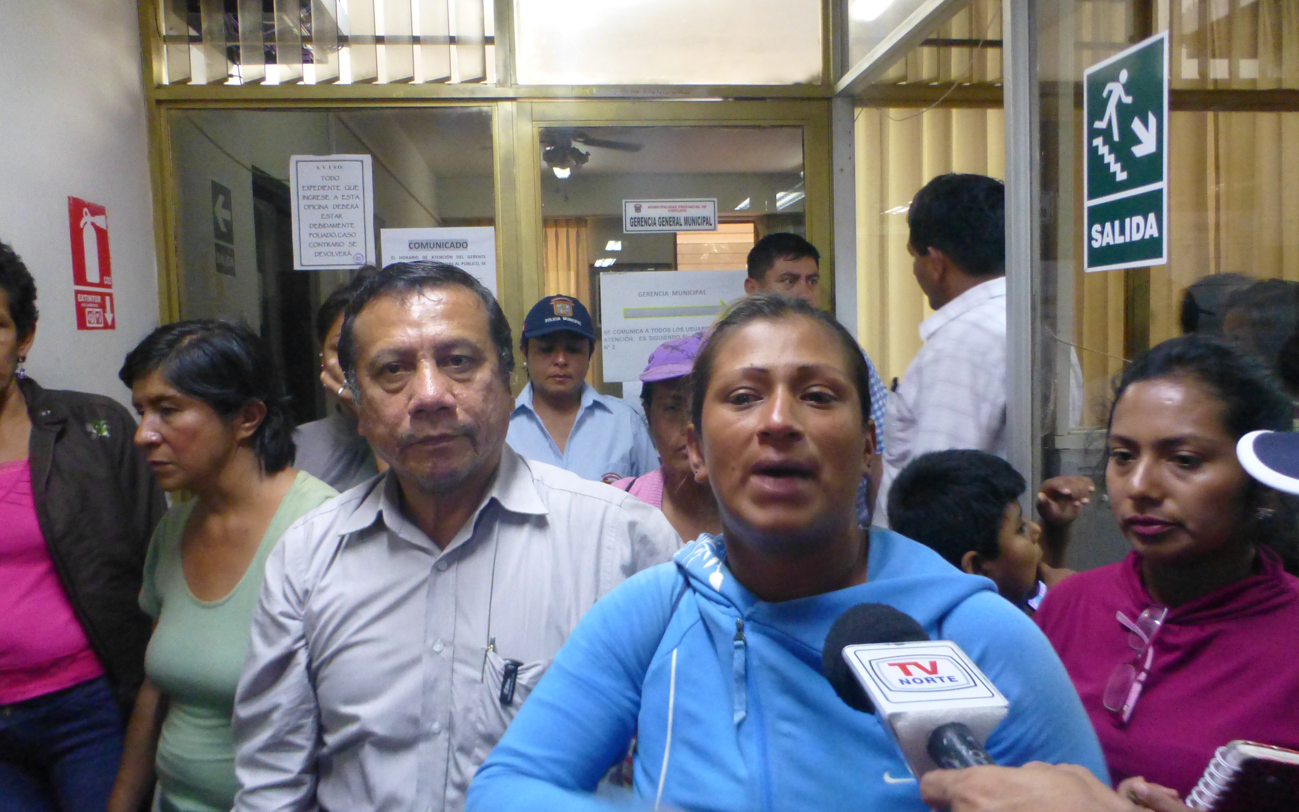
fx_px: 920
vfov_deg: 47.6
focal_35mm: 26
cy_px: 423
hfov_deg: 70.4
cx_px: 636
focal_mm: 4.3
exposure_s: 1/20
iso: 800
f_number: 3.3
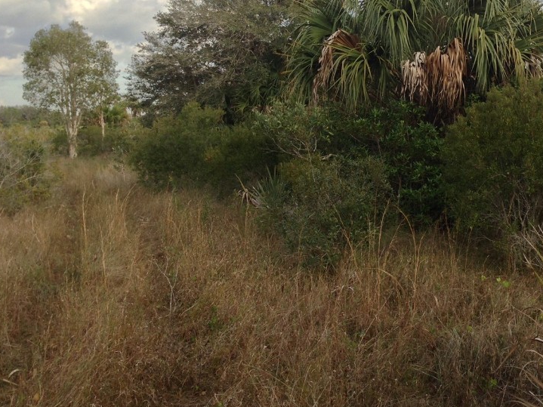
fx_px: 737
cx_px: 366
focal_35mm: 47
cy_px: 156
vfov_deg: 30.8
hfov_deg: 39.9
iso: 50
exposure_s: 1/339
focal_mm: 4.12
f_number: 2.4
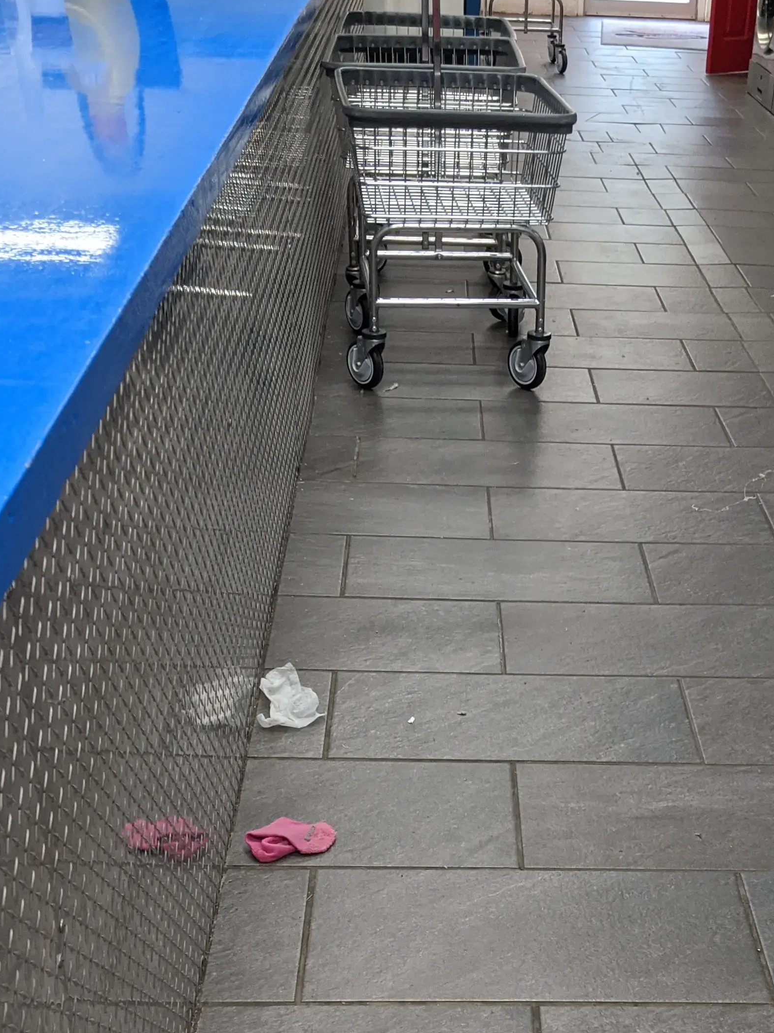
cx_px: 504
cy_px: 800
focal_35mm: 52
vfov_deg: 35.8
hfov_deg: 27.9
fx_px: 1551
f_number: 1.8
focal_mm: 4.44
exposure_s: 1/120
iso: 161
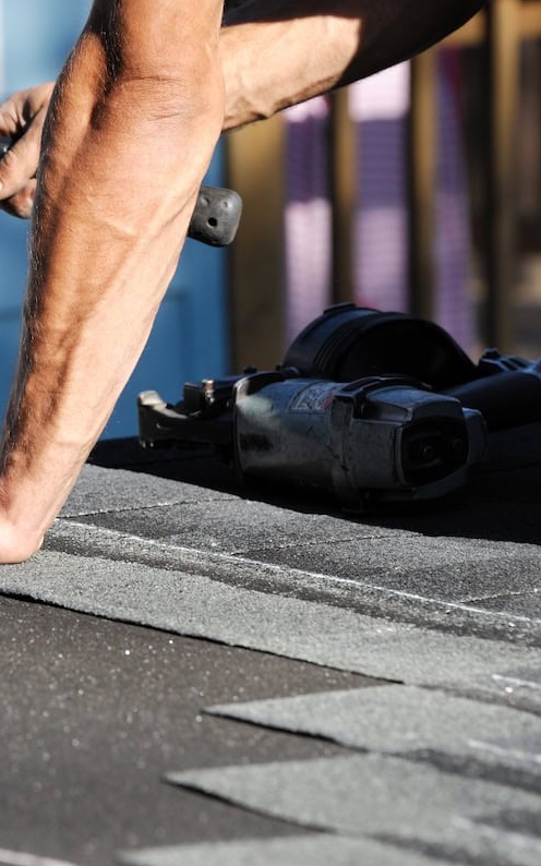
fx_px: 6537
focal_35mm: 277
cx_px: 62
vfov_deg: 7.6
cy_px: 433
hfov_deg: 4.7
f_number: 7.1
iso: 640
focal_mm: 180
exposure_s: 1/1000
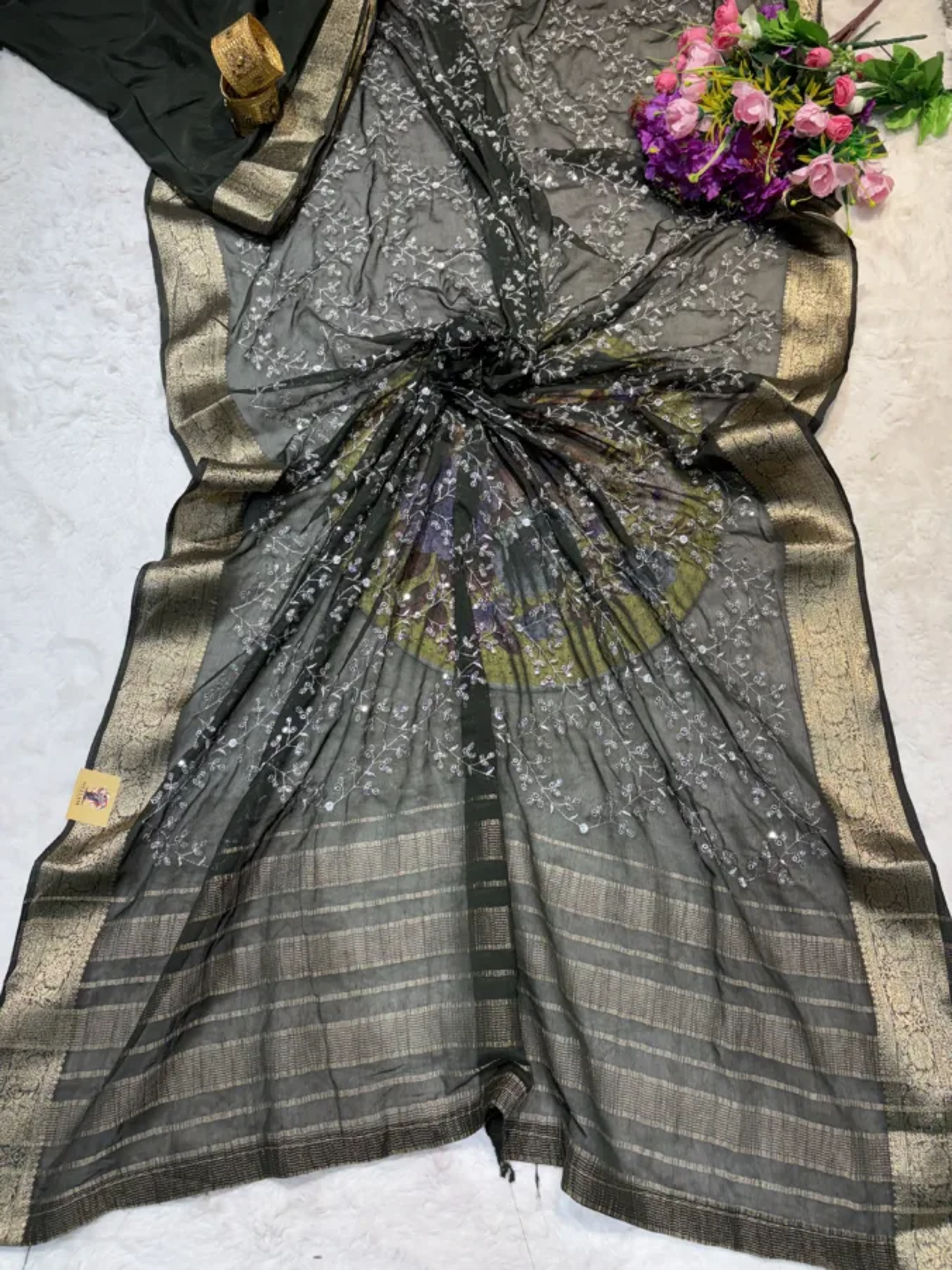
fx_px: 953
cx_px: 476
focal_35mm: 26
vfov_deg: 67.3
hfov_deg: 53.1
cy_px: 635
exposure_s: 1/100
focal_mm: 5.96
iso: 80
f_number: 1.6
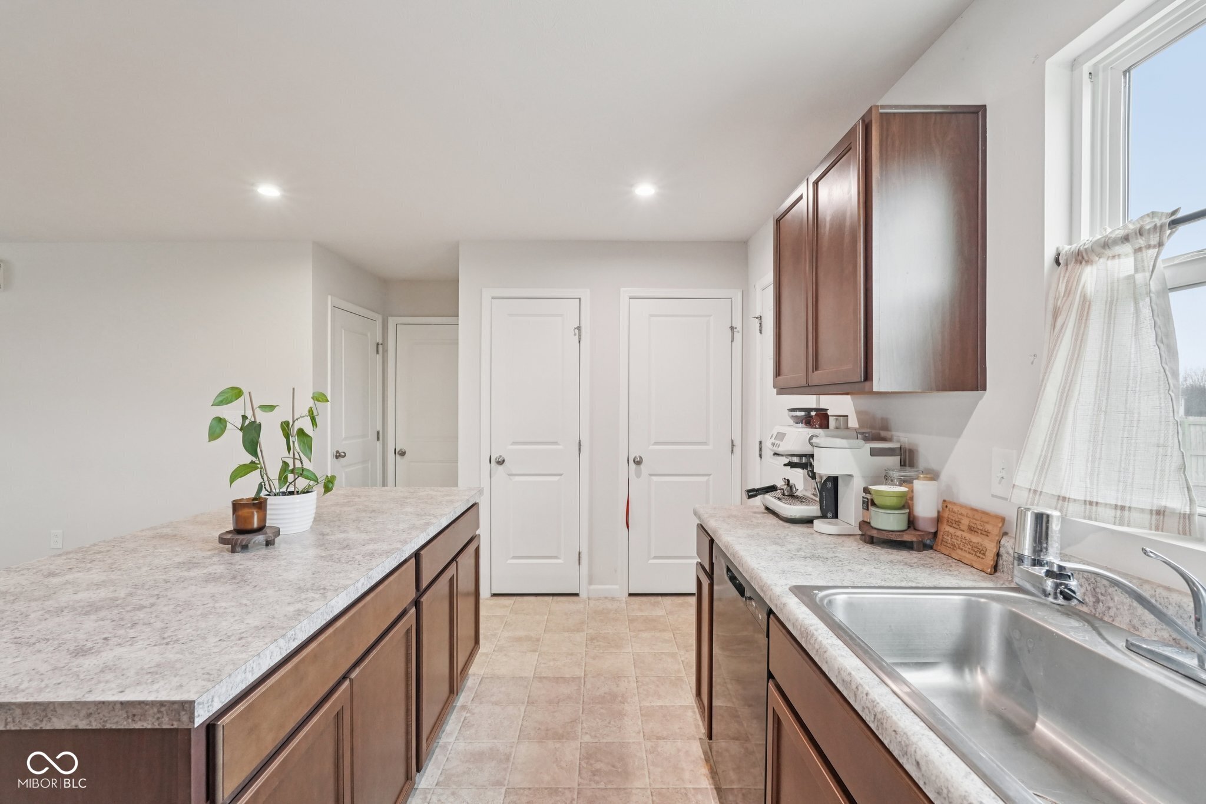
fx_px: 536
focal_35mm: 16
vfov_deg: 73.7
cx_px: 603
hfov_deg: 96.7
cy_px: 402
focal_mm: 16
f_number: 8
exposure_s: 1/30
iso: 1000
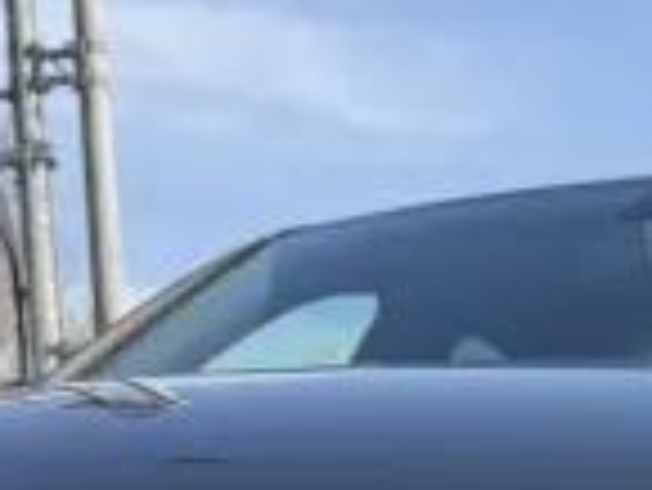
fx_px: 1998
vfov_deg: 12.4
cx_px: 697
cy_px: 967
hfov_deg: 17.9
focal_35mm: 106
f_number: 1.78
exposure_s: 1/2000
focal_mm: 6.76
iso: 80
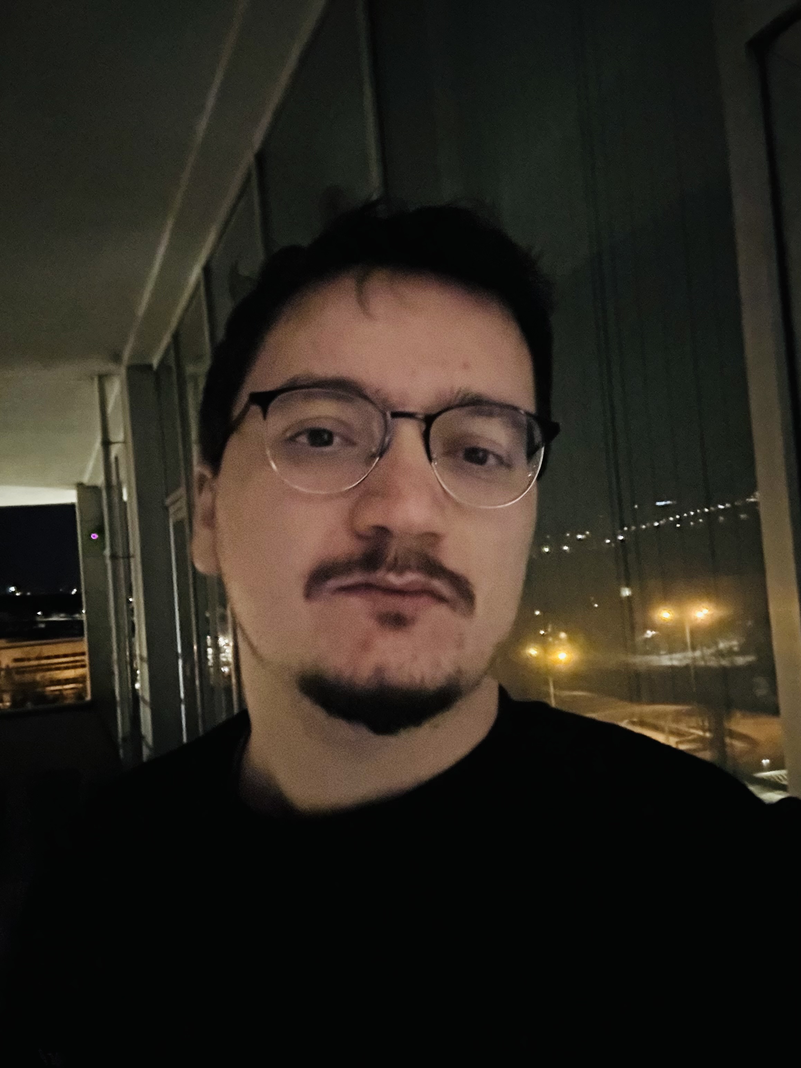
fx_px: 926
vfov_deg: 60.0
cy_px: 534
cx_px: 400
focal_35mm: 30
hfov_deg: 46.8
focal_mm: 2.69
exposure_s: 1/17
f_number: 1.9
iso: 2000
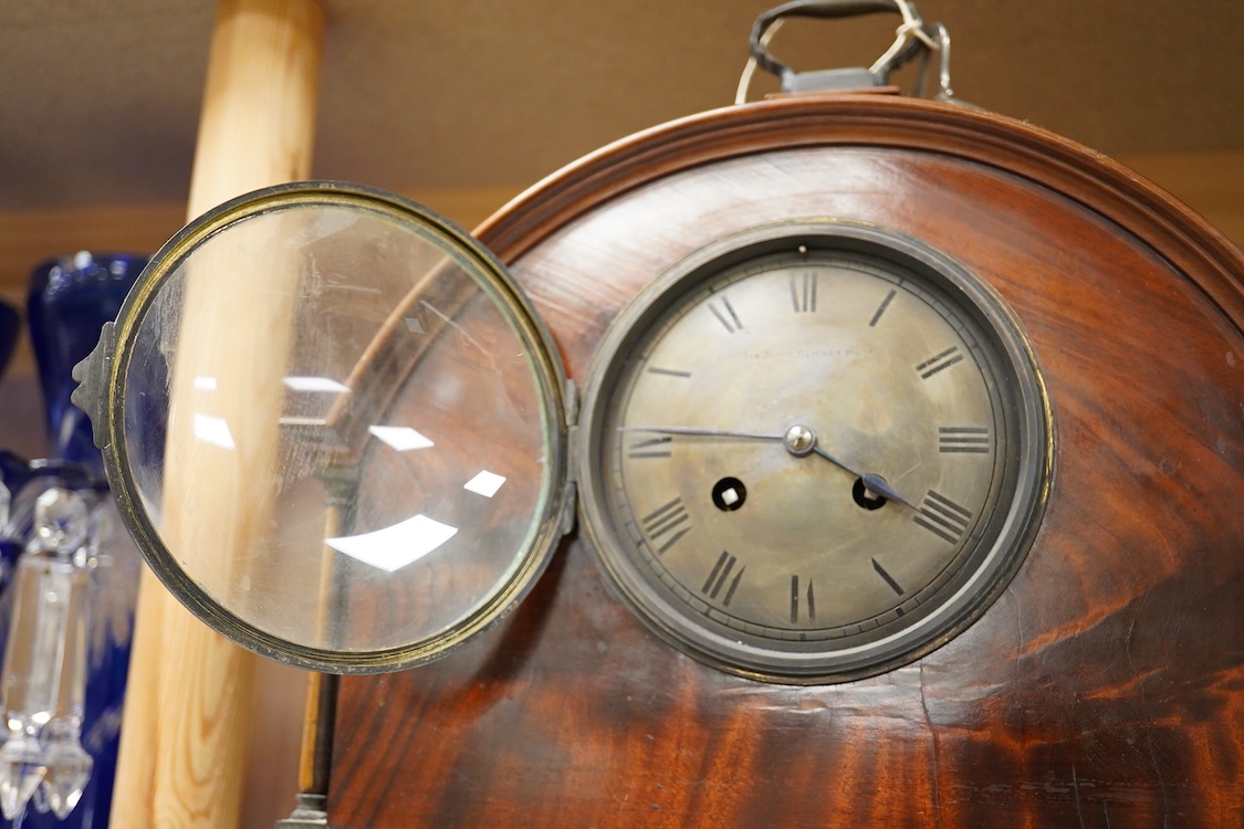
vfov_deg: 29.9
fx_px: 1555
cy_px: 414
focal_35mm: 45
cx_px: 622
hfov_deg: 43.6
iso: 2500
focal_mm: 30
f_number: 5
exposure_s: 1/160
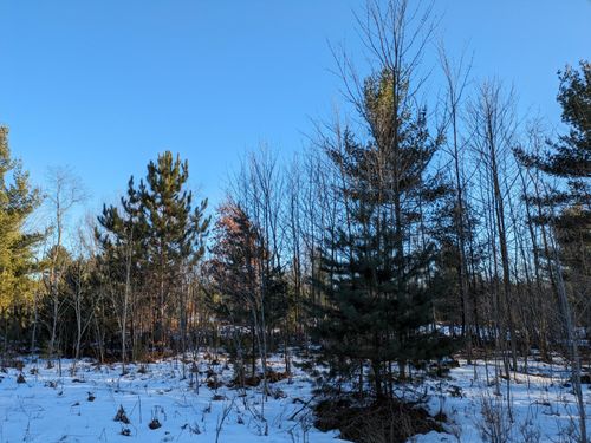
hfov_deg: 69.4
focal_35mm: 25
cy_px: 222
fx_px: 427
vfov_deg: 54.9
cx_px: 296
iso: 42
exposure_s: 1/690
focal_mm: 5.43
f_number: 1.89
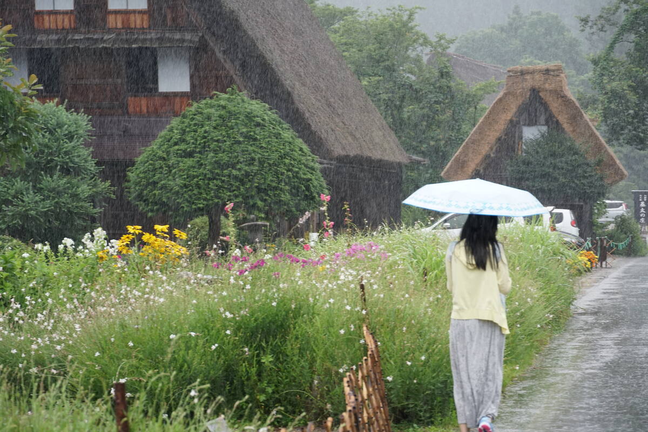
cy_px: 216
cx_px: 324
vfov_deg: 11.9
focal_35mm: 116
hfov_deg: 17.7
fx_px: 2079
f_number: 5.6
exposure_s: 1/160
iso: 800
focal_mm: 77
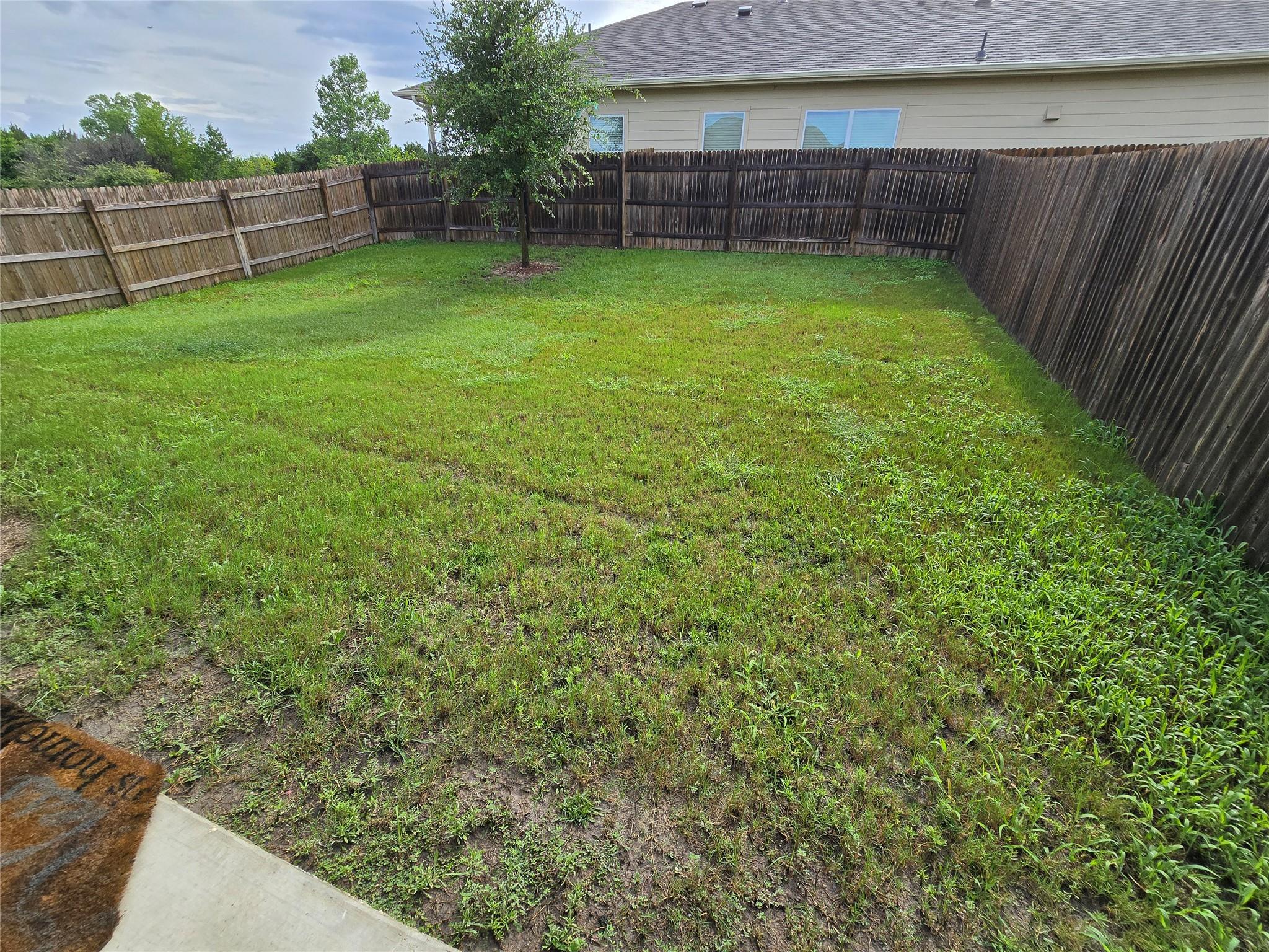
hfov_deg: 106.2
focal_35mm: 13
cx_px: 634
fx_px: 477
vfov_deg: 89.9
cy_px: 476
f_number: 2.2
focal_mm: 2.2
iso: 50
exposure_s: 1/1078
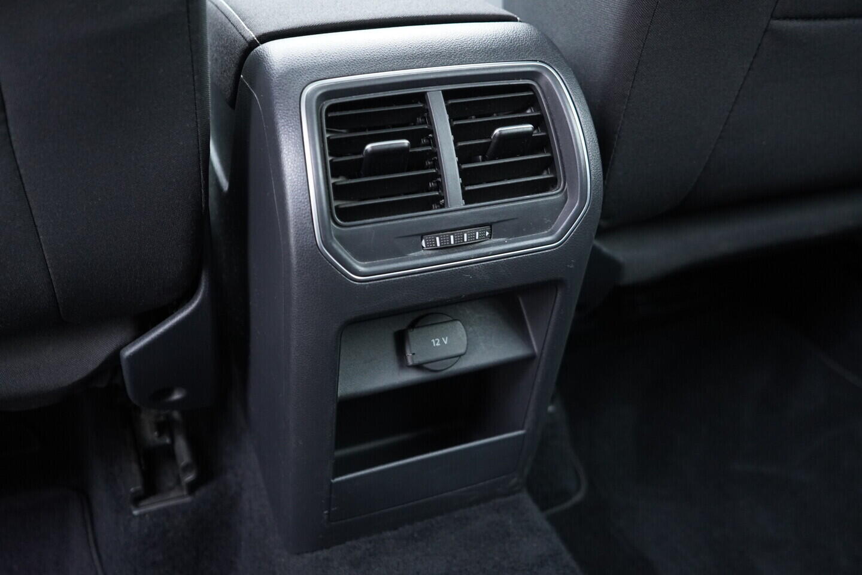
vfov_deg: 36.9
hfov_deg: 53.1
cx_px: 431
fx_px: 862
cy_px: 288
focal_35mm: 36
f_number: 2.8
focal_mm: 24
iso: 1250
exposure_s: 1/40
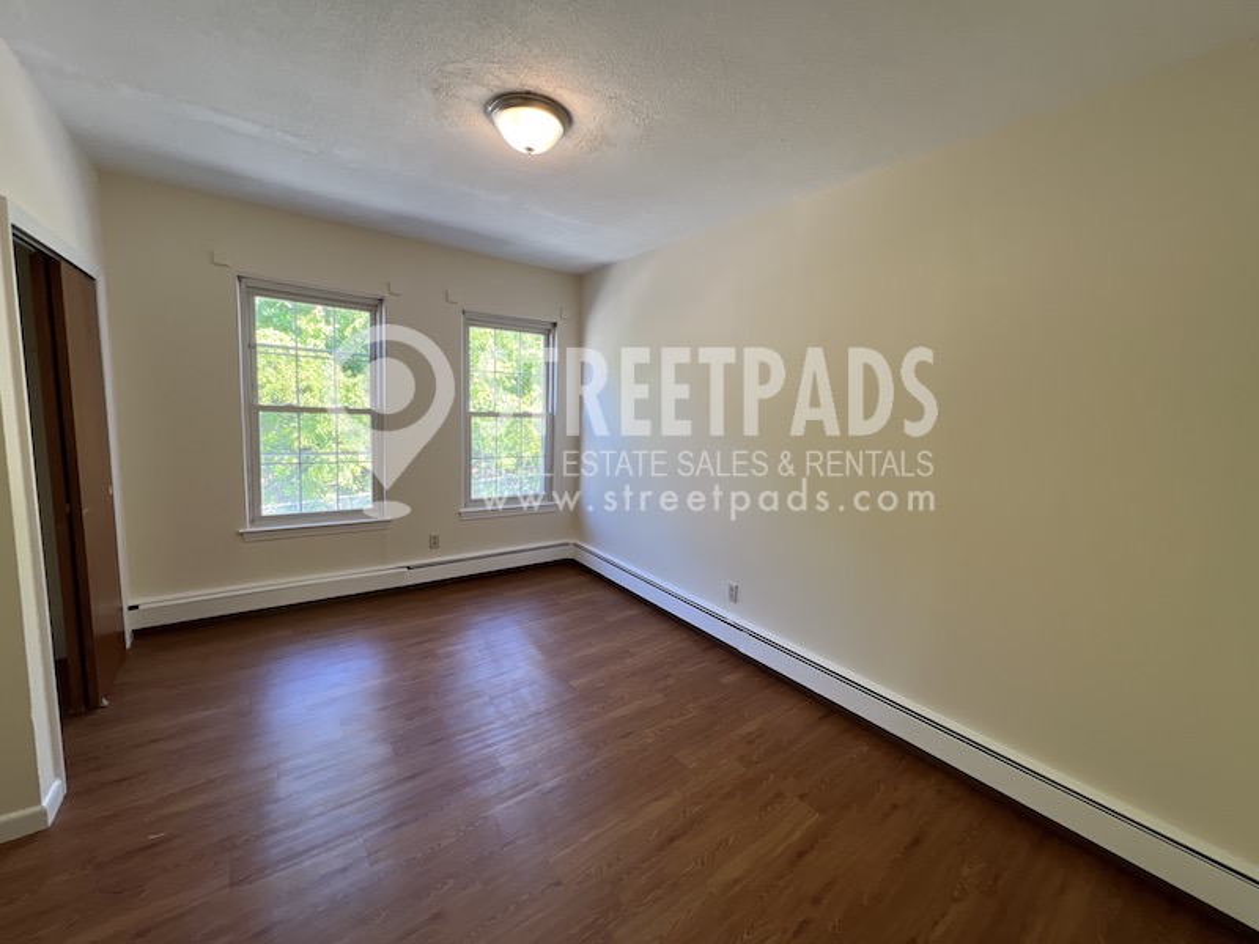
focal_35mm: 13
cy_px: 472
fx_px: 473
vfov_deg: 89.9
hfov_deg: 106.2
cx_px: 630
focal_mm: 1.57
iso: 100
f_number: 1.8
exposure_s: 1/120
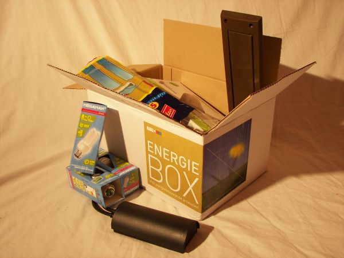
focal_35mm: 36
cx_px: 172
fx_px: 358
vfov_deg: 39.7
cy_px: 129
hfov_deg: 51.4
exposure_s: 1/125
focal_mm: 6
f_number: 2.8
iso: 50
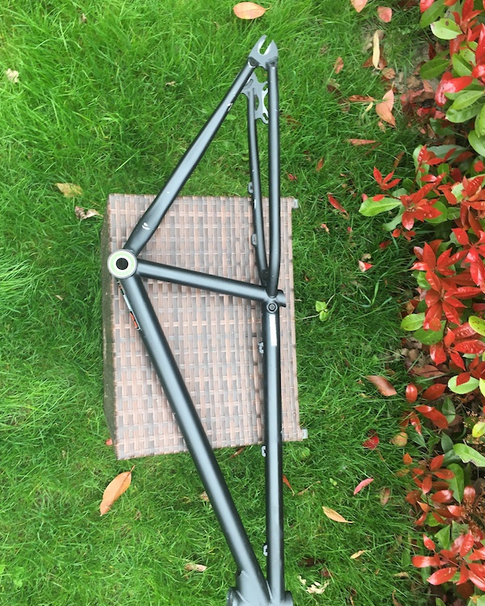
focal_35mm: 31
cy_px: 305
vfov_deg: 57.2
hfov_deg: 47.1
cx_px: 242
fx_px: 556
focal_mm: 4.15
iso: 25
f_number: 2.2
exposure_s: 1/33
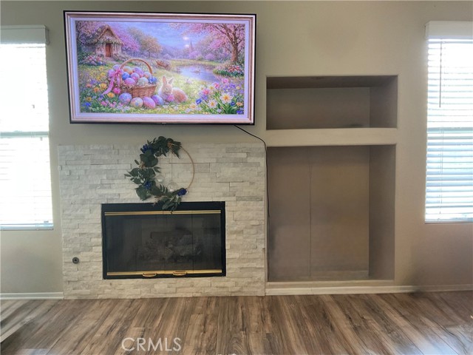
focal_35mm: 29
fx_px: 396
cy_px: 178
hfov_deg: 61.7
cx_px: 236
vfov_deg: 48.2
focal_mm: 3
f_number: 1.8
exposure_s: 1/60
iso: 100
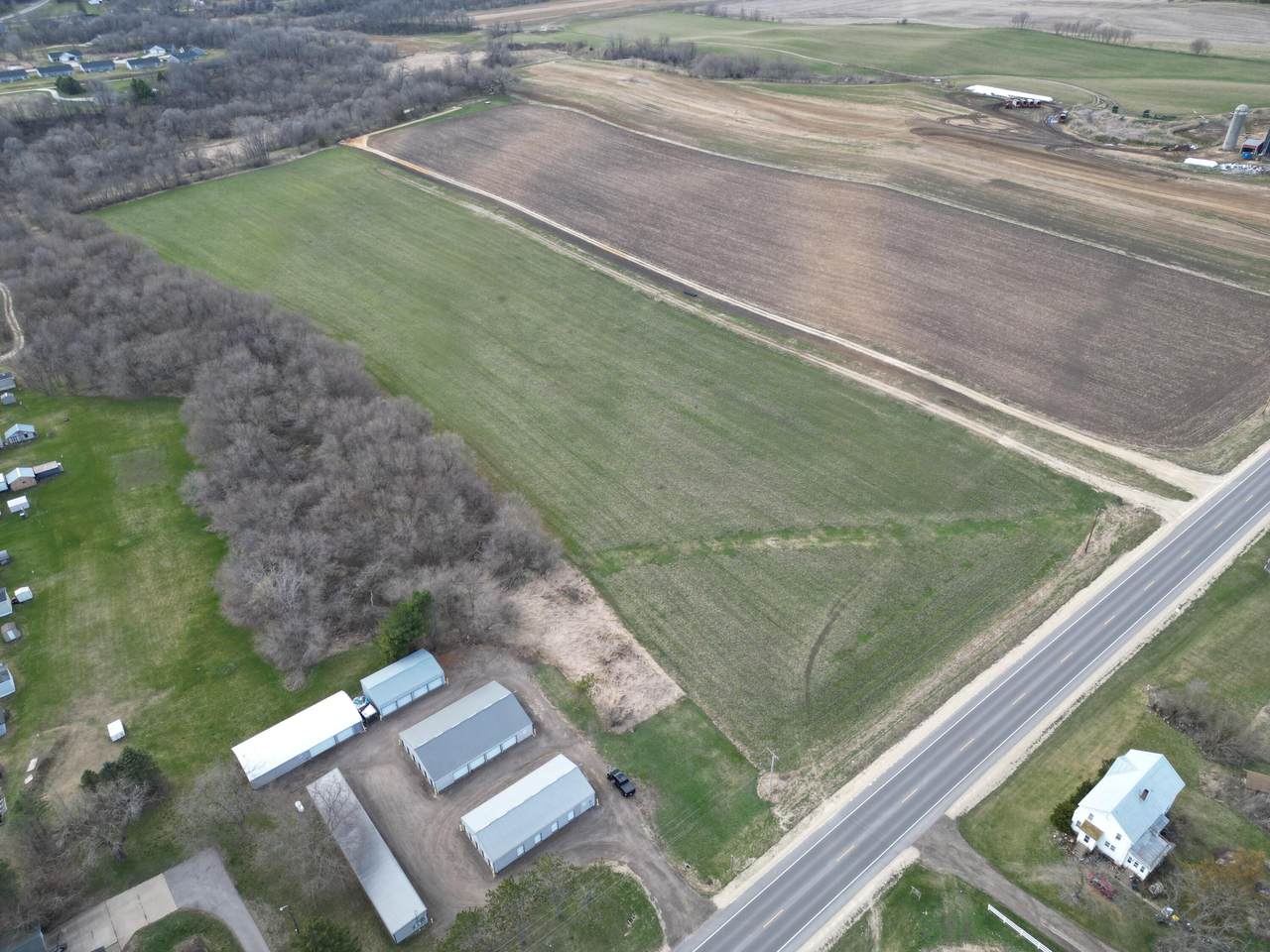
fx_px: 881
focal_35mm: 24
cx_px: 635
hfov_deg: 71.6
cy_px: 476
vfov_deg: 56.8
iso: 100
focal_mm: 6.72
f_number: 1.7
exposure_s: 1/500
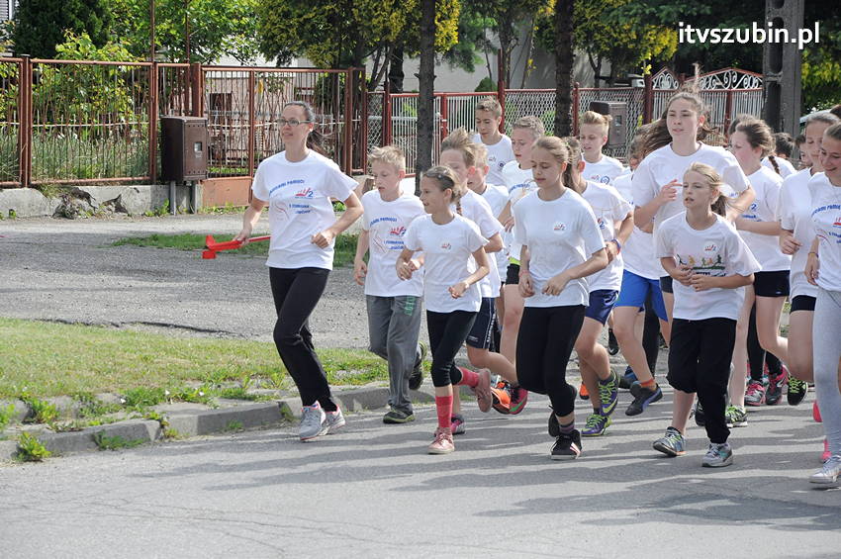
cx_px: 420
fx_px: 3221
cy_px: 280
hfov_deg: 14.9
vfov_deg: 9.9
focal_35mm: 138
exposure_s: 1/1000
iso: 800
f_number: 8
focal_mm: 92
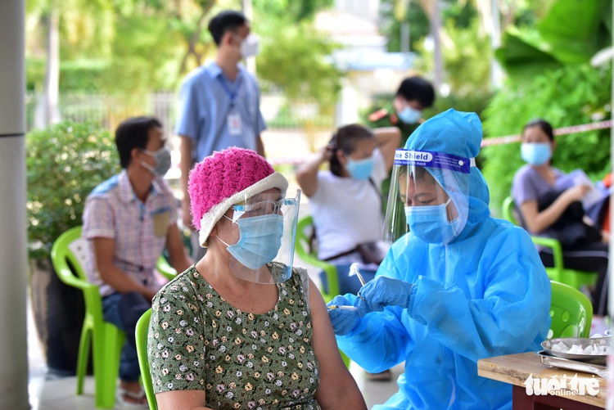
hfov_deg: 16.4
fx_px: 2133
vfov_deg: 11.0
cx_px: 307
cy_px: 205
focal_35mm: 125
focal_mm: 125
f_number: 5
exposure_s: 1/1000
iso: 1250
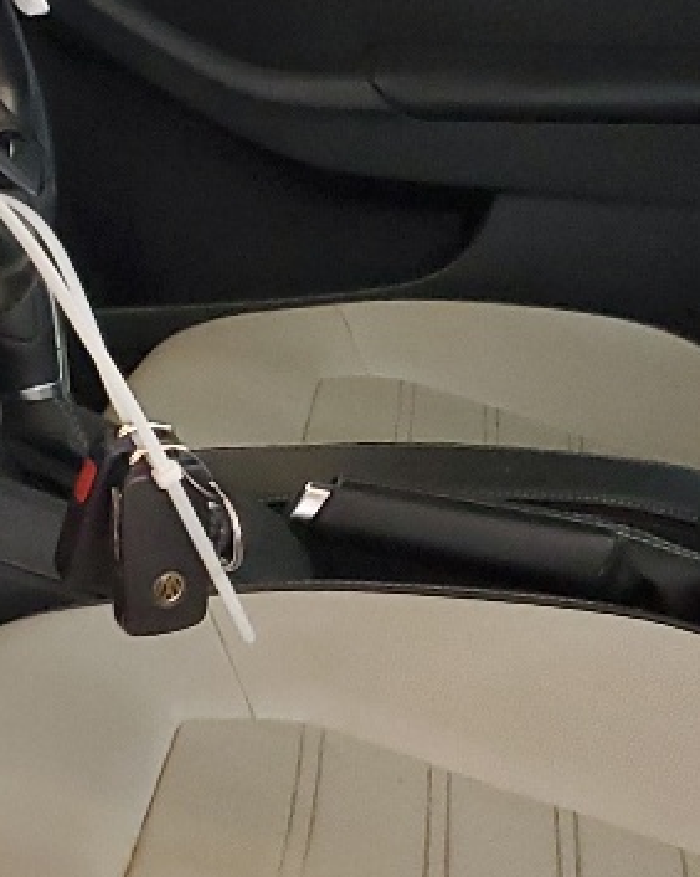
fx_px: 2981
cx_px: 429
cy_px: 398
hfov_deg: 13.4
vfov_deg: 16.7
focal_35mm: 115
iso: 301
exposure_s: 1/50
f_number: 1.5
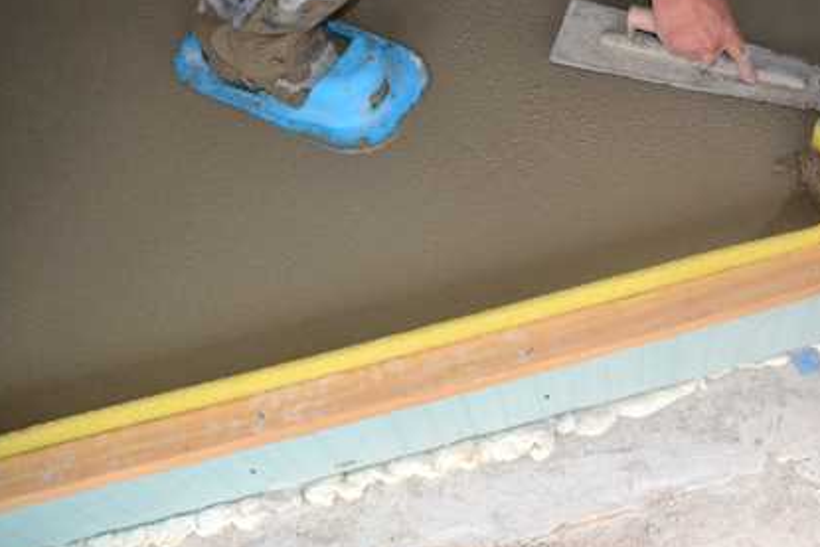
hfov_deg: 46.4
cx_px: 571
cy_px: 162
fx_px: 934
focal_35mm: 41
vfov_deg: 32.3
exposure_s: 1/200
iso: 800
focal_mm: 18
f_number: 5
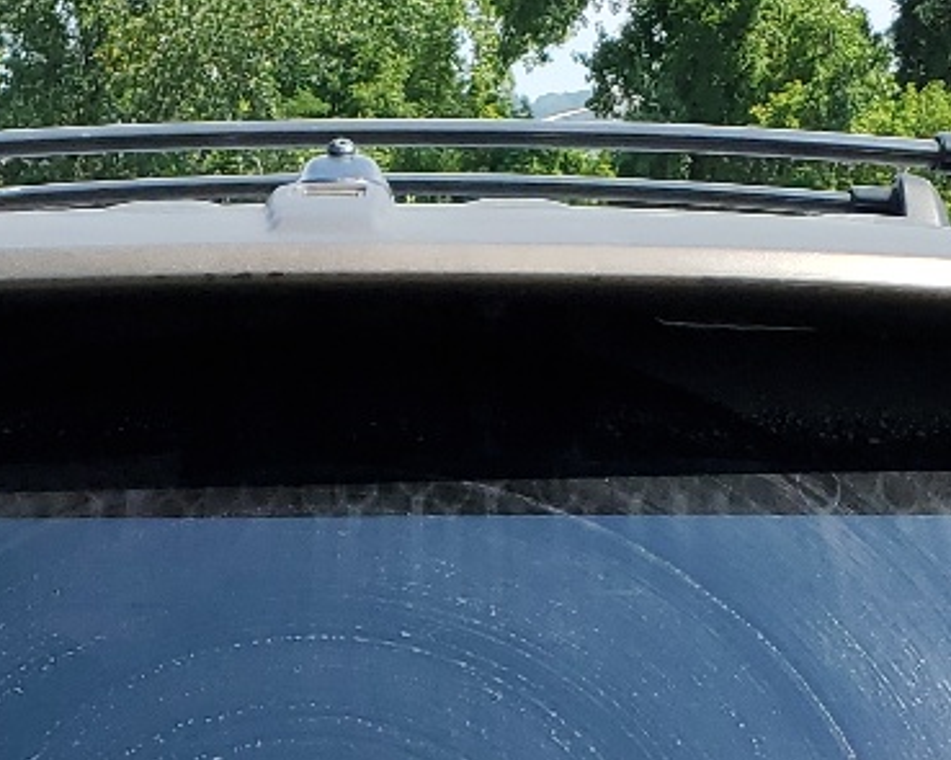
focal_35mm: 110
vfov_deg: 12.7
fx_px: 3095
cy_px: 1376
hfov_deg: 17.4
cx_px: 296
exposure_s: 1/2000
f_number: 1.5
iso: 50
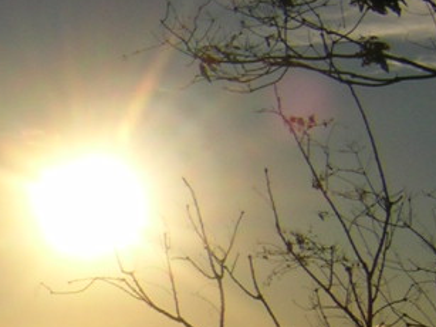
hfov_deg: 15.1
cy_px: 336
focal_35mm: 120
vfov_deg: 12.2
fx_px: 1511
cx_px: -227
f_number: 5.2
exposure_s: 1/2037
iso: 100
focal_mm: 4.7
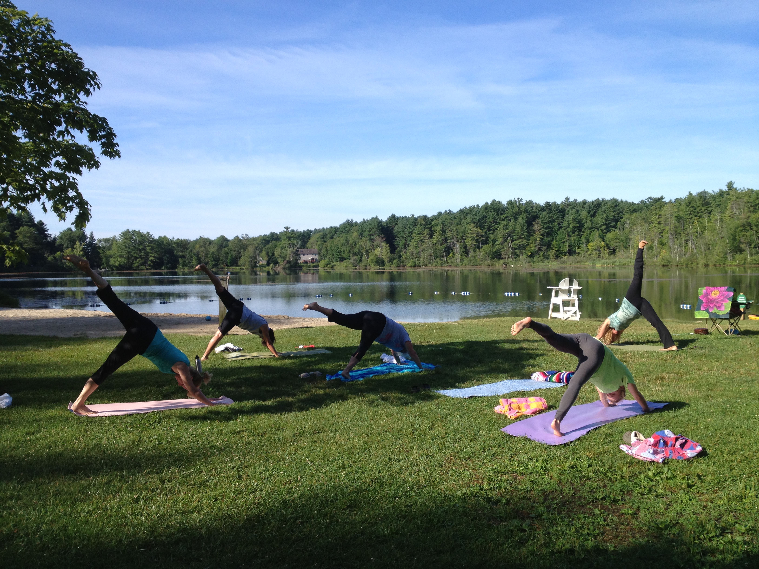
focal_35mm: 35
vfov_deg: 40.7
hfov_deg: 52.6
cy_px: 284
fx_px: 767
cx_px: 380
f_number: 2.4
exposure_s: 1/1004
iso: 50
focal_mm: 4.28
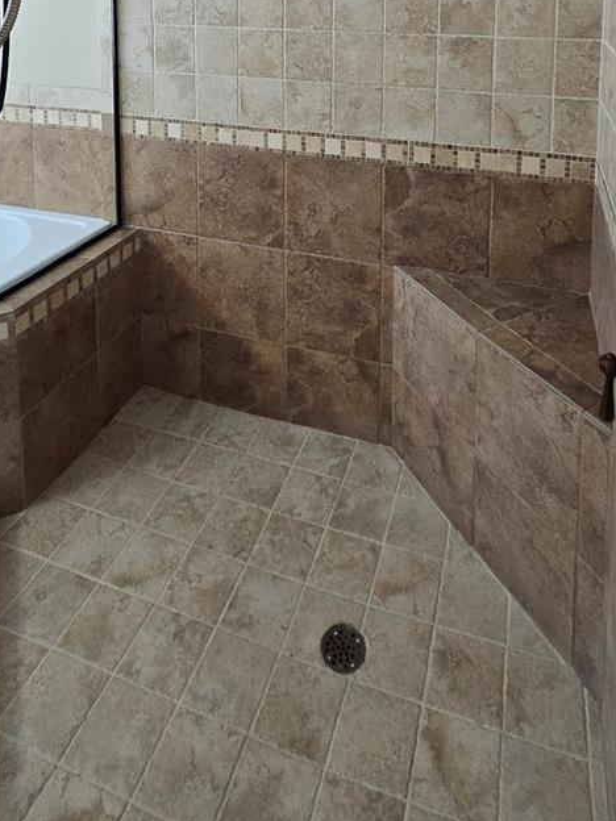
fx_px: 593
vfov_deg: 56.4
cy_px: 36
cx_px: 325
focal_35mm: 25
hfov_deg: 54.8
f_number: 2.2
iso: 250
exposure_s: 1/60
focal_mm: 1.7
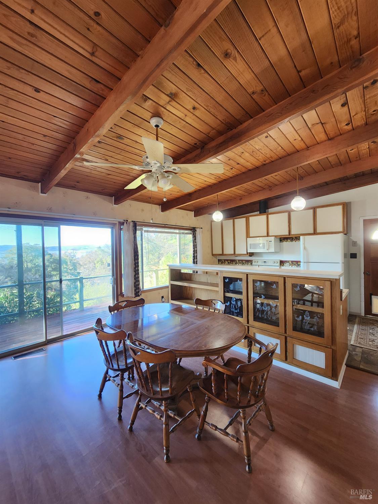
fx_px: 189
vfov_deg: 106.2
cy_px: 252
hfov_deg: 89.9
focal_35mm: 13
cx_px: 189
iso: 250
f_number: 2.2
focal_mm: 2.2
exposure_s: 1/60
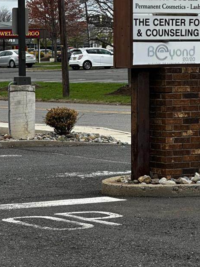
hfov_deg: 7.9
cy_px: 58
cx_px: 215
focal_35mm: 186
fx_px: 1432
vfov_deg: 10.6
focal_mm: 9
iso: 32
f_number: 2.8
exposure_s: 1/245
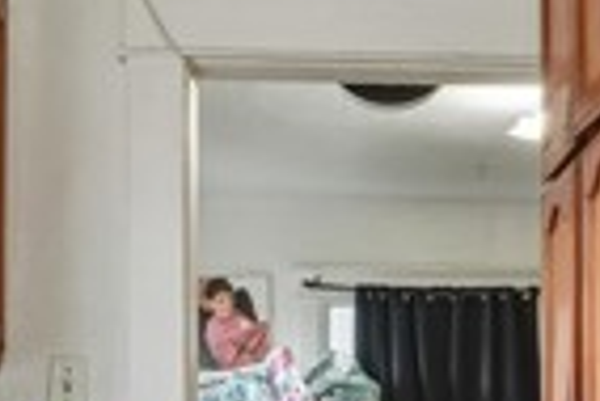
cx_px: 368
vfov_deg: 18.4
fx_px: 1201
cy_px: 420
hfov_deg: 28.0
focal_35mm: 72
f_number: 9
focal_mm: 16
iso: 400
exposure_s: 1/40
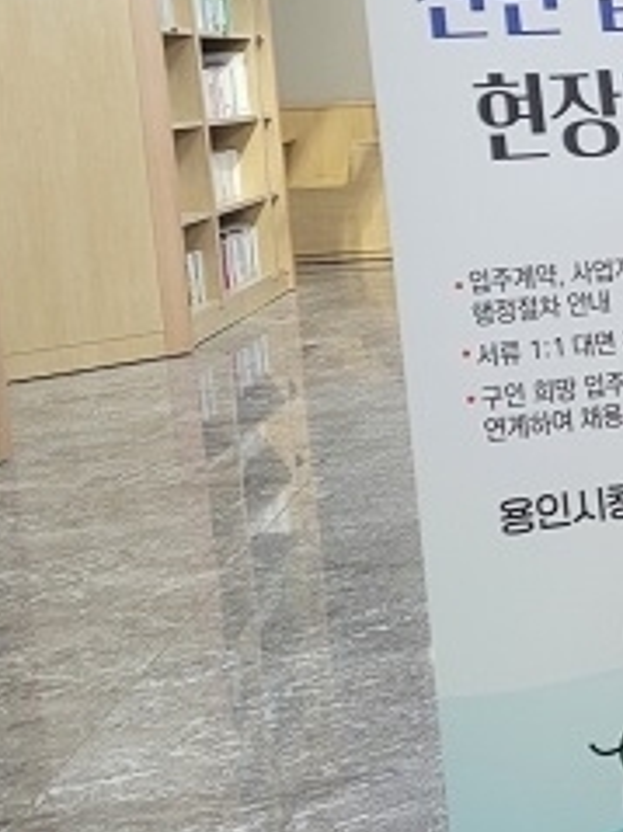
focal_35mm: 74
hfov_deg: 16.8
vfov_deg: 26.2
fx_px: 1777
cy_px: 275
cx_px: 1086
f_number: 1.8
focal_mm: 5.4
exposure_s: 1/120
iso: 200
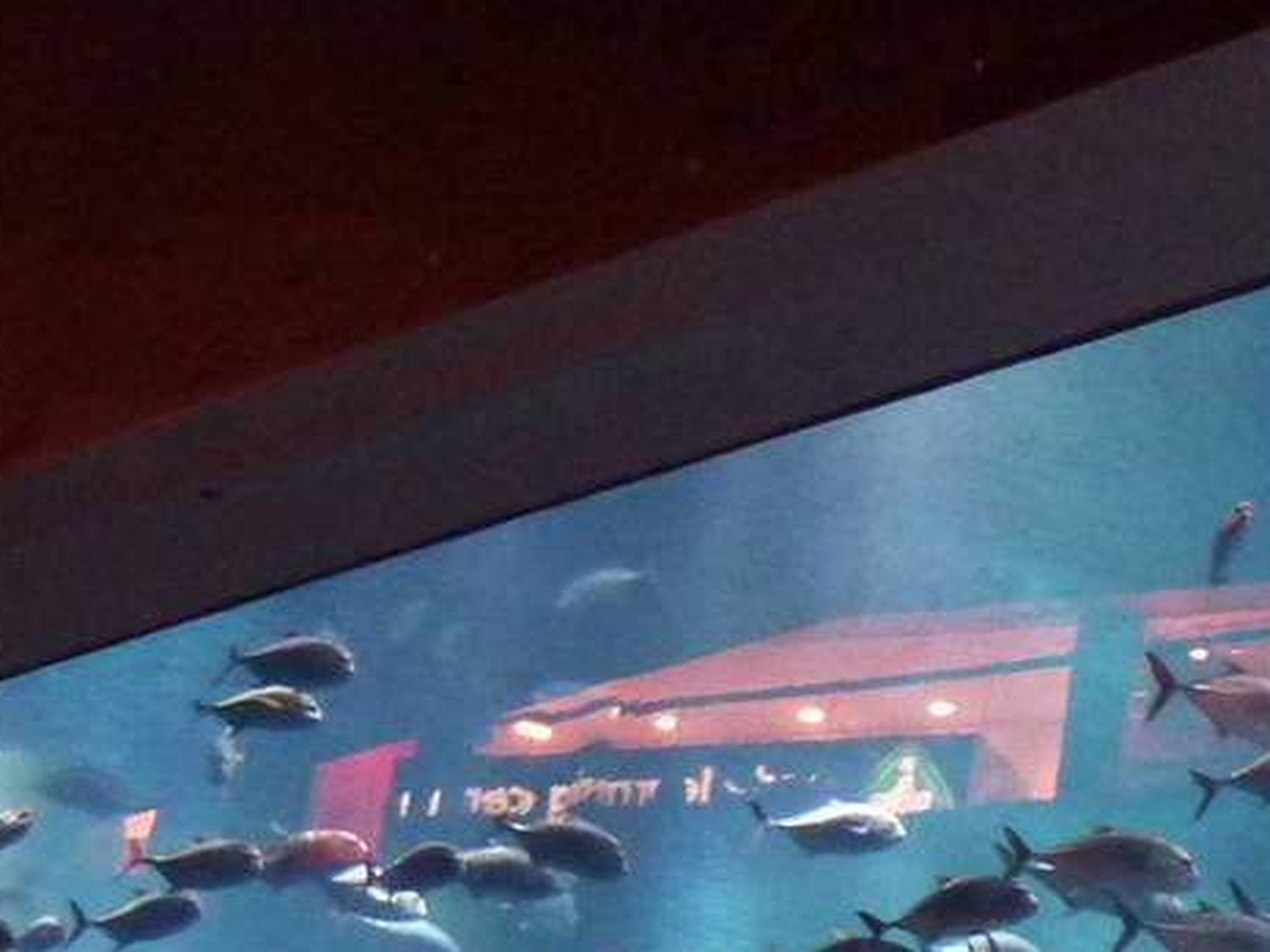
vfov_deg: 11.9
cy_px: 1182
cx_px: 2000
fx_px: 4438
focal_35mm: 121
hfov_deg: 14.9
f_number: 3.5
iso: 400
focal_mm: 5.7
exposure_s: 1/15
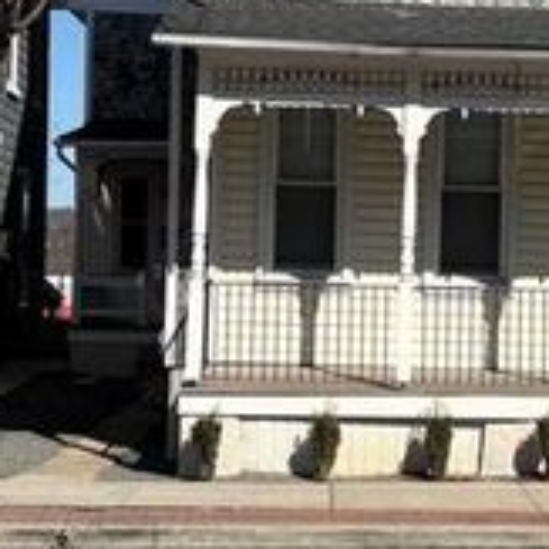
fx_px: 1687
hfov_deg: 18.3
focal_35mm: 94
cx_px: 451
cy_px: 271
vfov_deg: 18.5
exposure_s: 1/4608
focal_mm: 5.96
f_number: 1.6
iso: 50
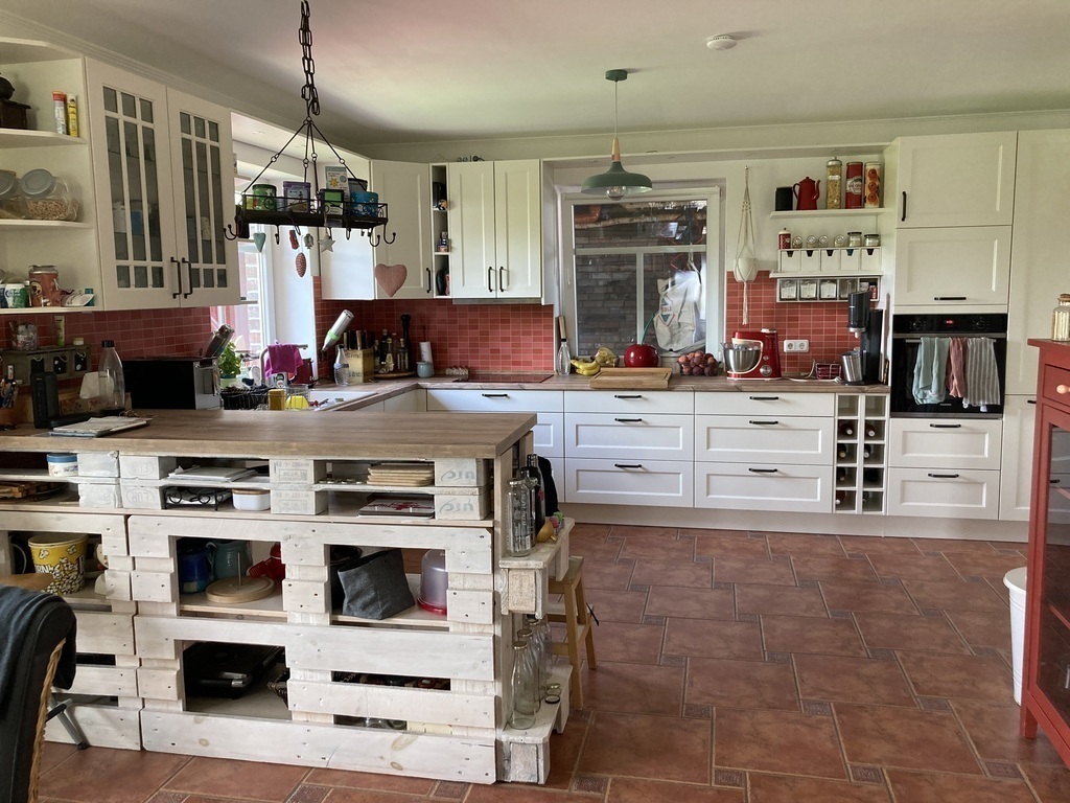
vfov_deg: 49.7
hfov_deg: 63.4
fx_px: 865
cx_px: 535
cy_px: 402
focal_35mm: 28
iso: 100
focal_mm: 3.99
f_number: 1.8
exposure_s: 1/60
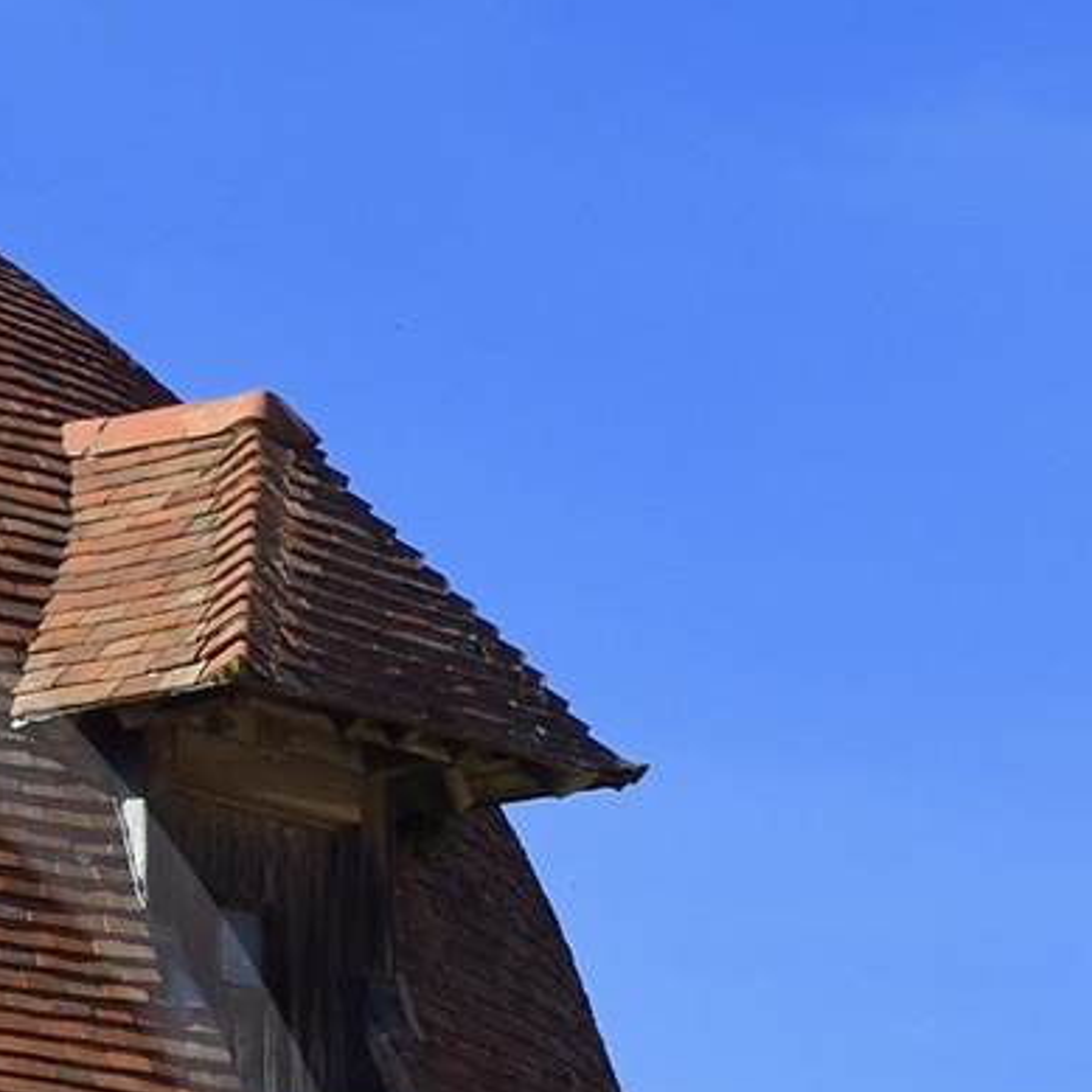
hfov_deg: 5.3
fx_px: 11599
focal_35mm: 325
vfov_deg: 5.3
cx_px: -884
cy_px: 1621
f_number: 13
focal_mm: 62
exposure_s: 1/250
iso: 200
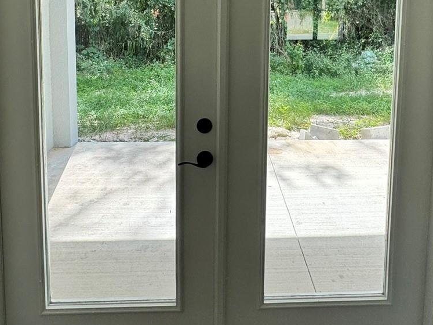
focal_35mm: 30
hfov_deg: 59.8
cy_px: 41
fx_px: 375
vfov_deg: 43.3
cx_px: 240
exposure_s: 1/304
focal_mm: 2.22
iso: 40
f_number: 2.2
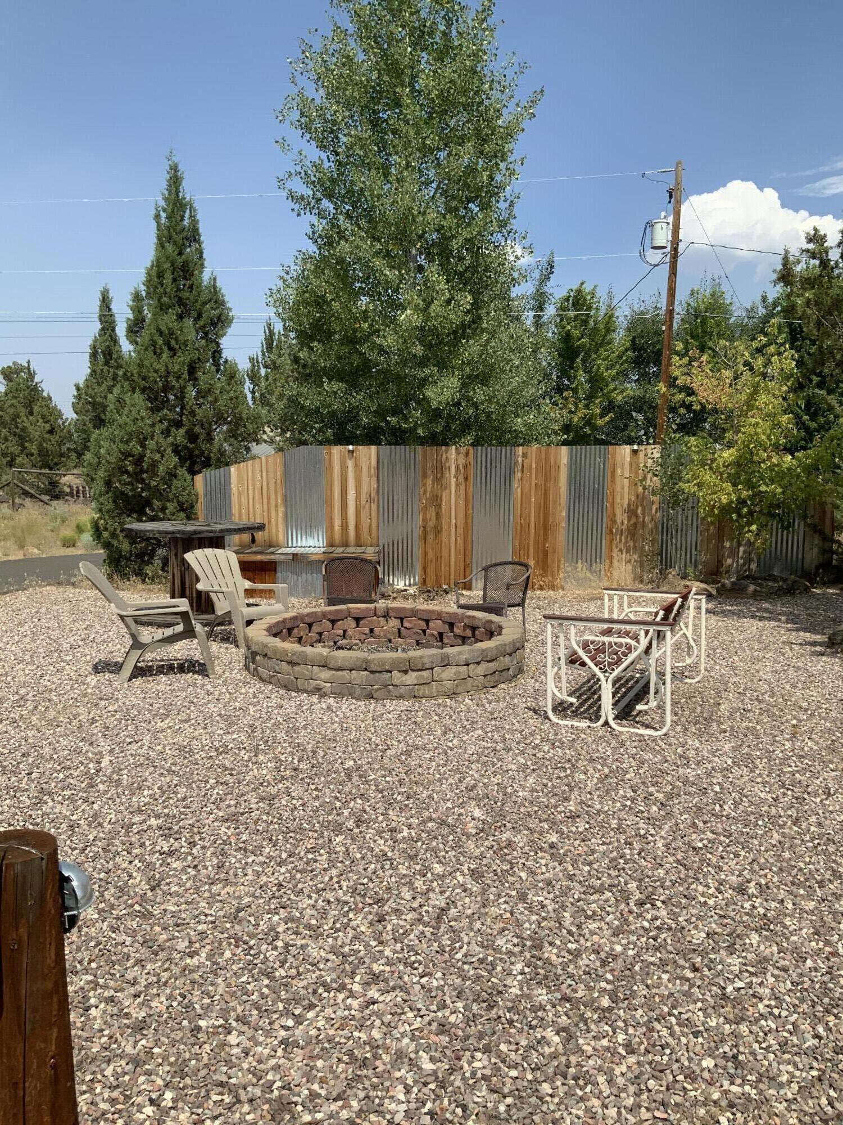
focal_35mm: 29
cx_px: 422
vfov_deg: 61.7
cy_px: 562
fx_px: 942
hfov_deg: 48.2
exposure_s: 1/2801
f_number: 1.8
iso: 20
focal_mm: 3
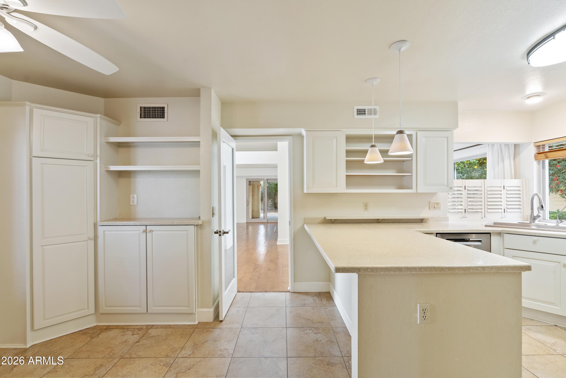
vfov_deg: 73.7
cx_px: 283
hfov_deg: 96.7
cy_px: 189
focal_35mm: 16
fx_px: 252
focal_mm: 16
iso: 800
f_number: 8
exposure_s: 1/10
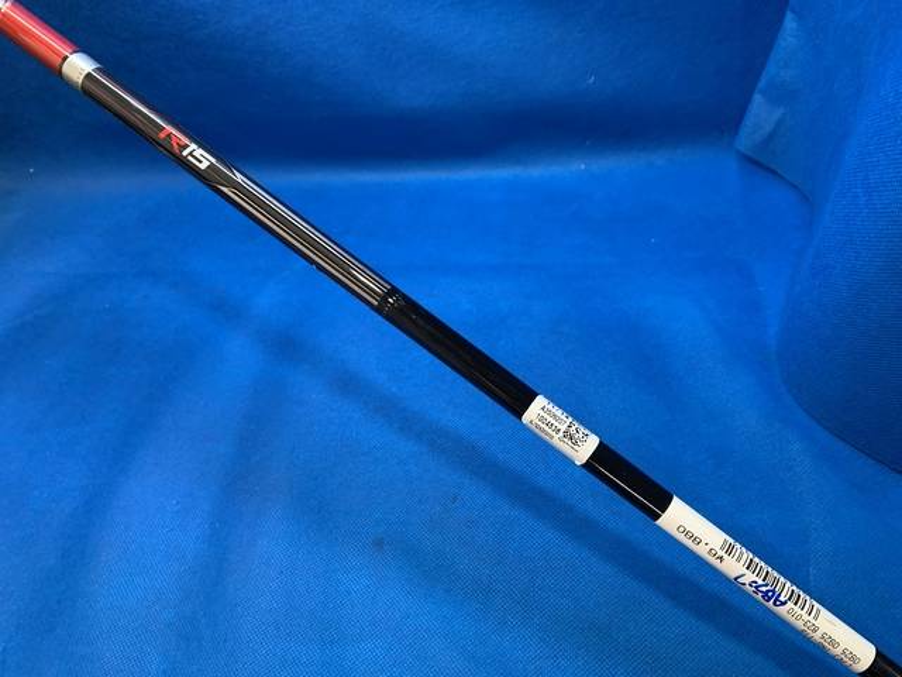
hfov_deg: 67.3
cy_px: 338
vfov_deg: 53.1
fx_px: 677
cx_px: 451
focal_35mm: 26
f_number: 1.8
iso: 100
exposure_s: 1/60
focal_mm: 4.25
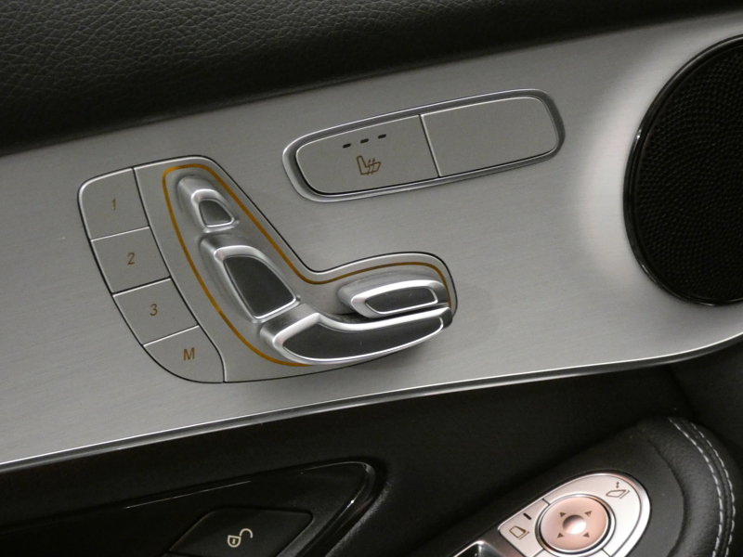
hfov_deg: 23.0
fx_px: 1824
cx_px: 372
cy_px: 278
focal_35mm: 85
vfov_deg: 17.4
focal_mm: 15.2
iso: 1600
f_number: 4.6
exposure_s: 1/15
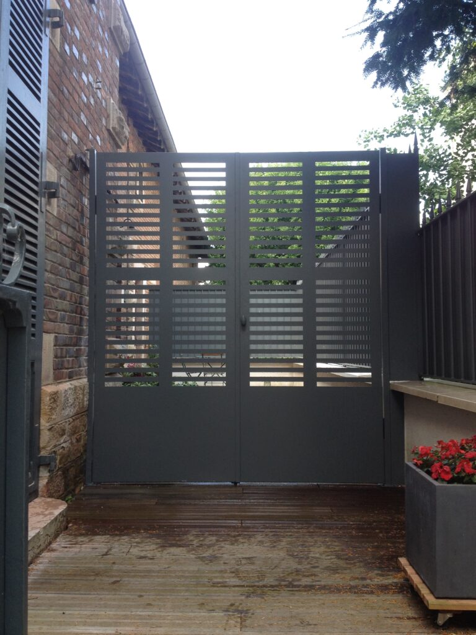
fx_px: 642
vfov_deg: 52.6
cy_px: 318
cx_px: 238
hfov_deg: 40.7
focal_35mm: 35
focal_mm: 4.28
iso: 50
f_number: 2.4
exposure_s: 1/123
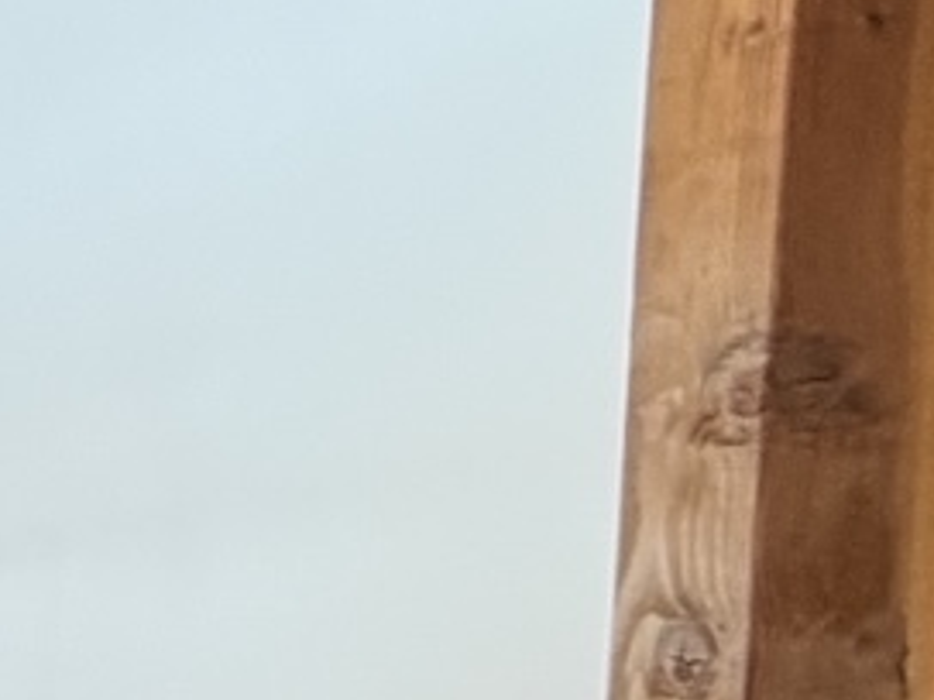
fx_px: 2671
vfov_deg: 14.3
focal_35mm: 99
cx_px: -1731
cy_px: 926
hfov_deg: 12.0
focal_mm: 2.22
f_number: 2.2
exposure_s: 1/120
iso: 200
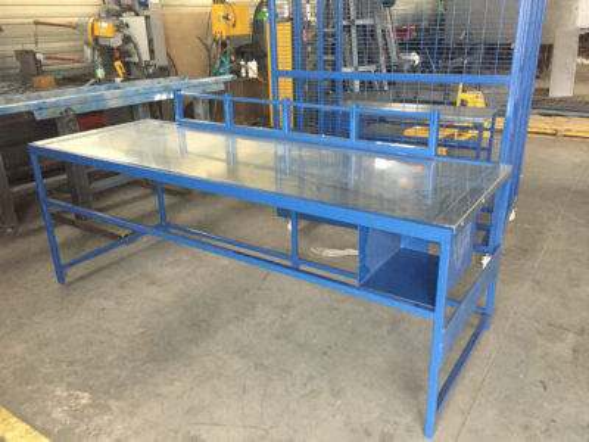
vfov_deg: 48.2
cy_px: 221
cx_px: 294
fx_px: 493
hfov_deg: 61.7
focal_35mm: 29
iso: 320
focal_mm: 4.15
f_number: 2.2
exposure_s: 1/25
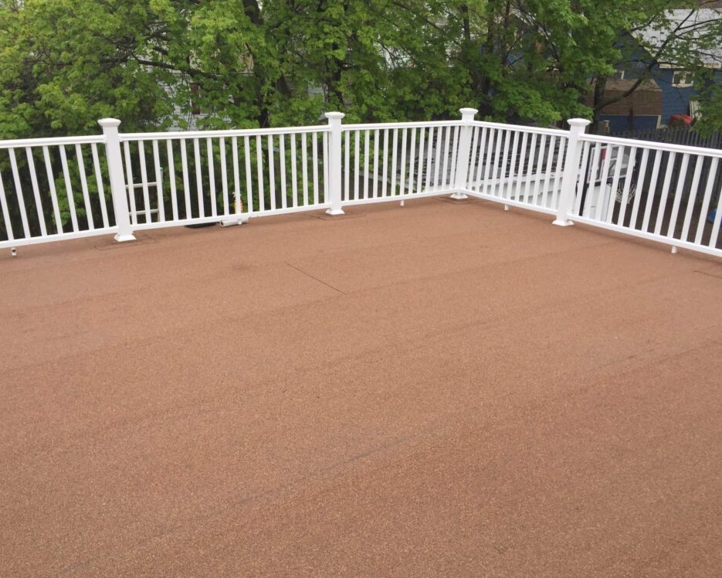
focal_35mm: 31
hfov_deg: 57.2
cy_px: 287
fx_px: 662
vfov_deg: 47.1
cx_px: 352
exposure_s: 1/557
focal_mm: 4.15
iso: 32
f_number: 2.2
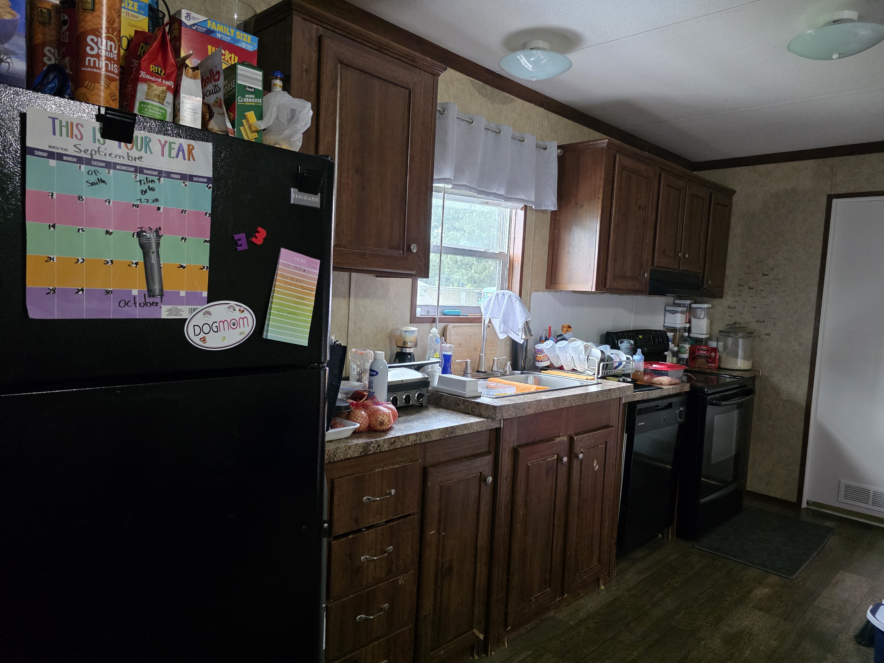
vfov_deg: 58.9
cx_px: 442
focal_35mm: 23
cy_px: 332
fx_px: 587
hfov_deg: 73.9
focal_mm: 6.3
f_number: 1.7
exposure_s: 1/120
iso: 1000
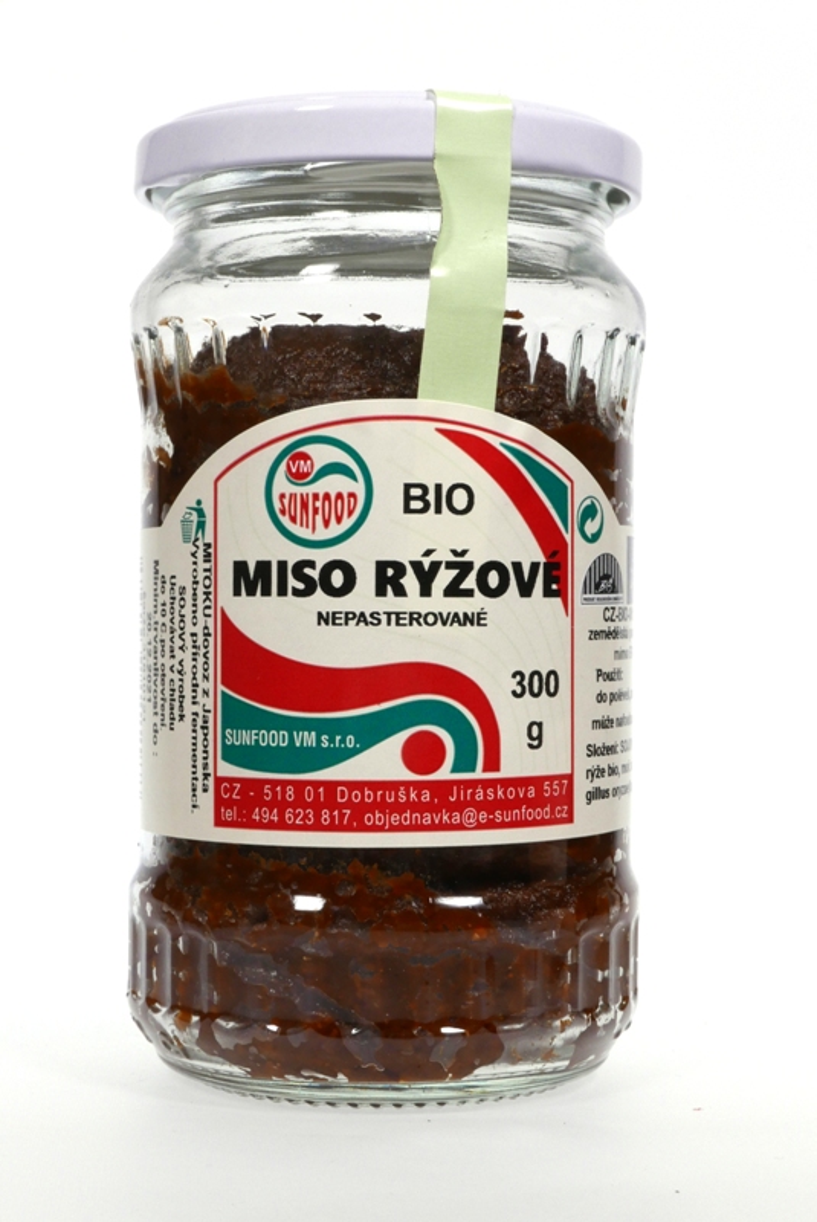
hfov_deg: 18.2
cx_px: 408
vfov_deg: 27.0
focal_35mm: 75
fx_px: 2547
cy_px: 611
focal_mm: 34
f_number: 16
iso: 800
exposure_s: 1/40
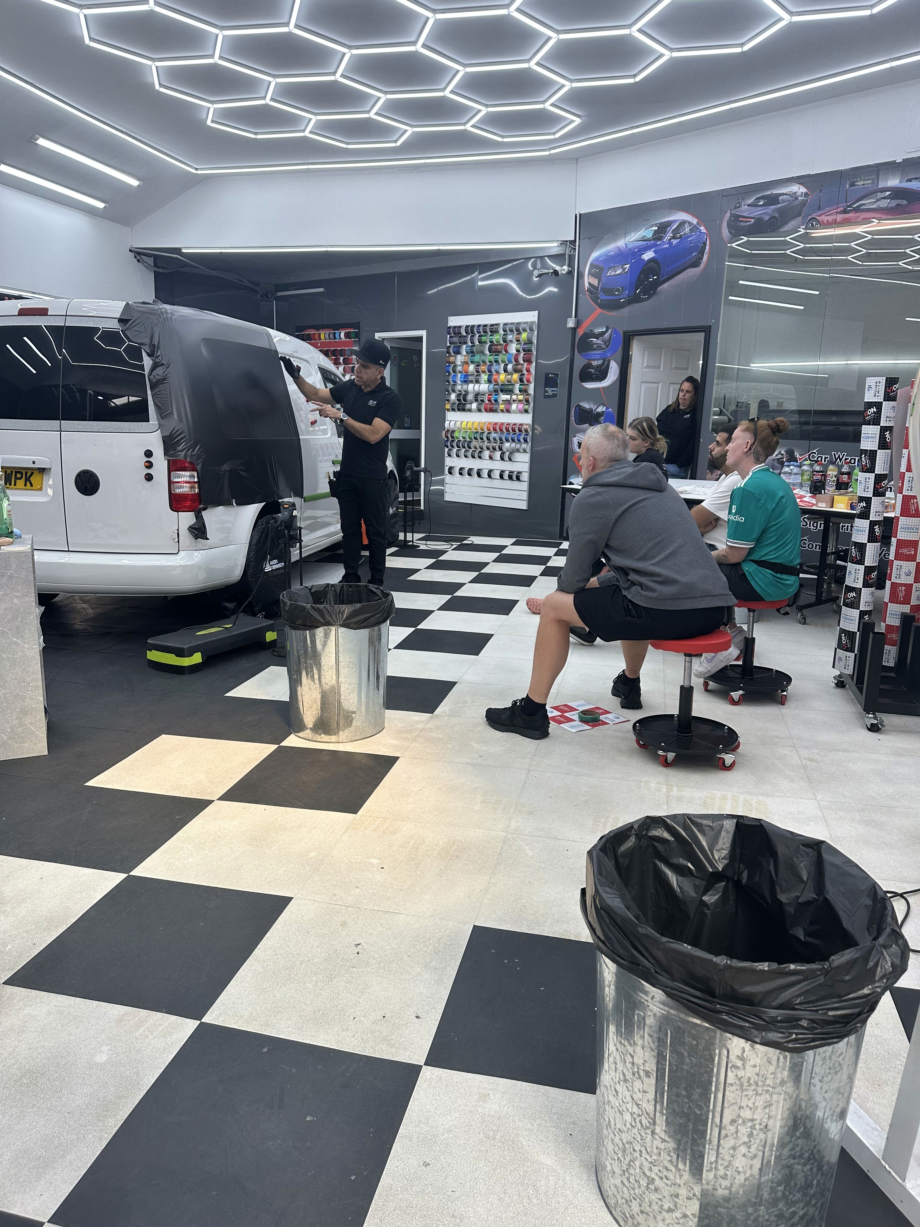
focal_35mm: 24
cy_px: 614
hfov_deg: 56.8
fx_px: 850
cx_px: 460
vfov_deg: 71.6
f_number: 1.78
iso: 80
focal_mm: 6.86
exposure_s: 1/437
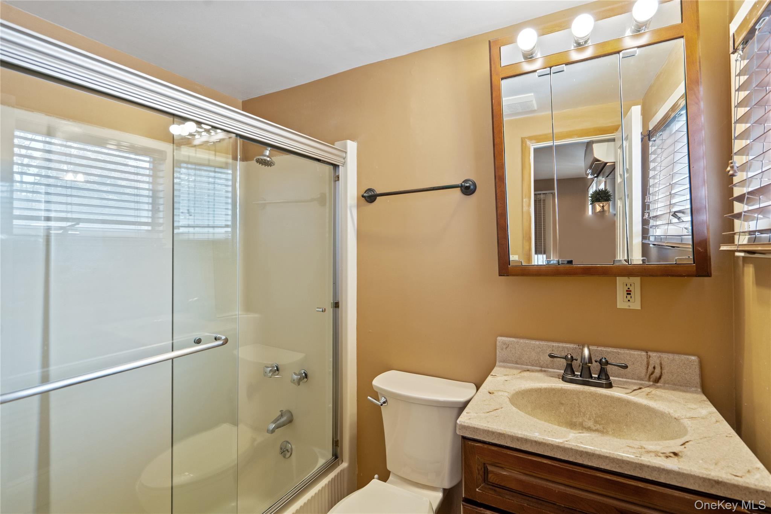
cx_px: 386
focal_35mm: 16
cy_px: 257
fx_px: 343
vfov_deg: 73.7
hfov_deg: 96.7
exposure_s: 1/10
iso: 640
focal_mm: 16
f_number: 5.6
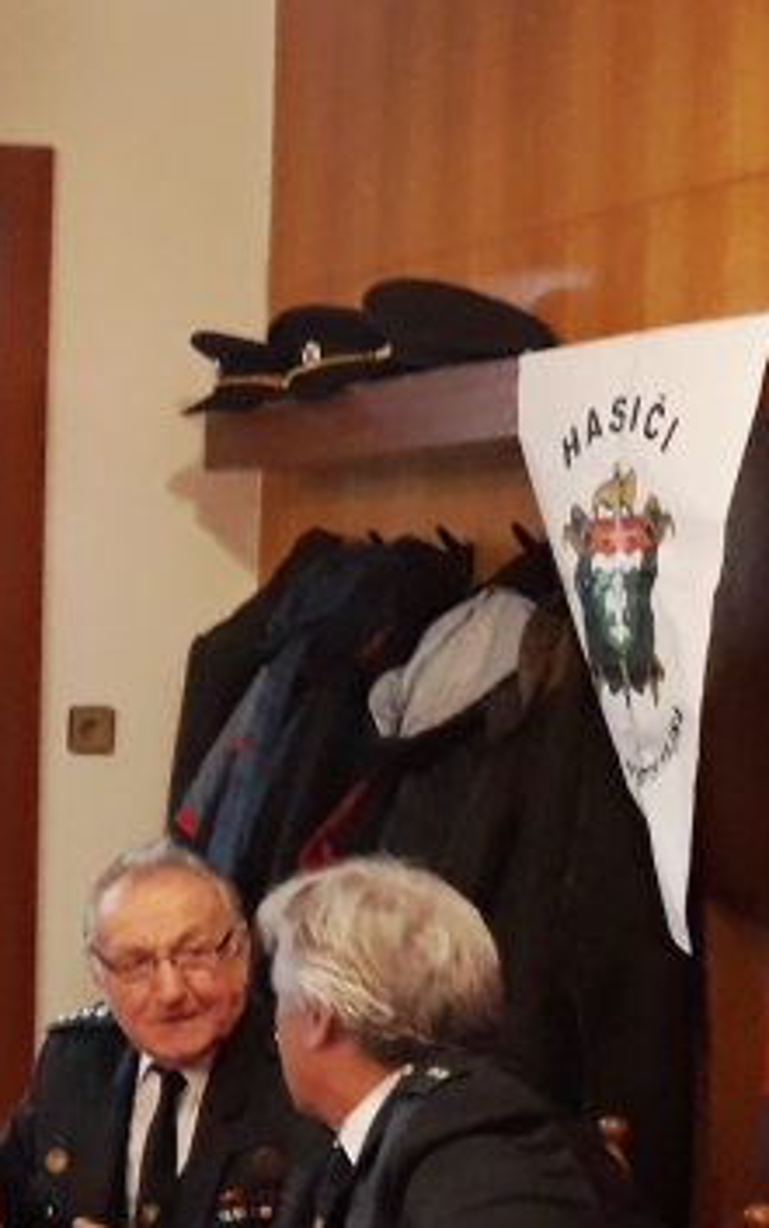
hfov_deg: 14.8
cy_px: 793
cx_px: -341
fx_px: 2780
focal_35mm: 83
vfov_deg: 24.8
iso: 250
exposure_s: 1/25
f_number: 1.7
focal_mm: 3.71
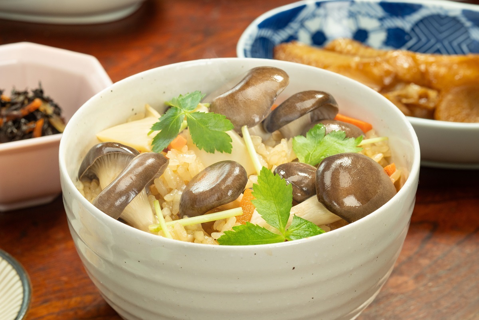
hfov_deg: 22.6
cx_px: 240
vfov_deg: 15.2
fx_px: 1197
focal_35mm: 90
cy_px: 160
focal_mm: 90
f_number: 13
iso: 640
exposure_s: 1/125
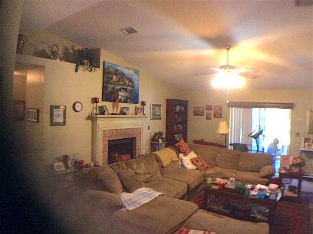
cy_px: 117
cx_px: 156
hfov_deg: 56.9
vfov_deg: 44.1
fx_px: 289
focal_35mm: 32
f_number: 2.4
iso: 160
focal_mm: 3.3
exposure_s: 1/24
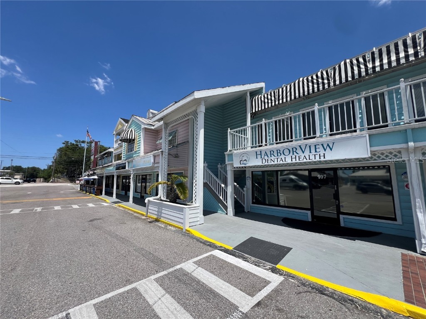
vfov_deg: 89.9
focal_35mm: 13
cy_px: 160
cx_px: 213
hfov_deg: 106.2
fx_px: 160
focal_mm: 1.57
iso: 32
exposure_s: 1/1946
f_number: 1.8
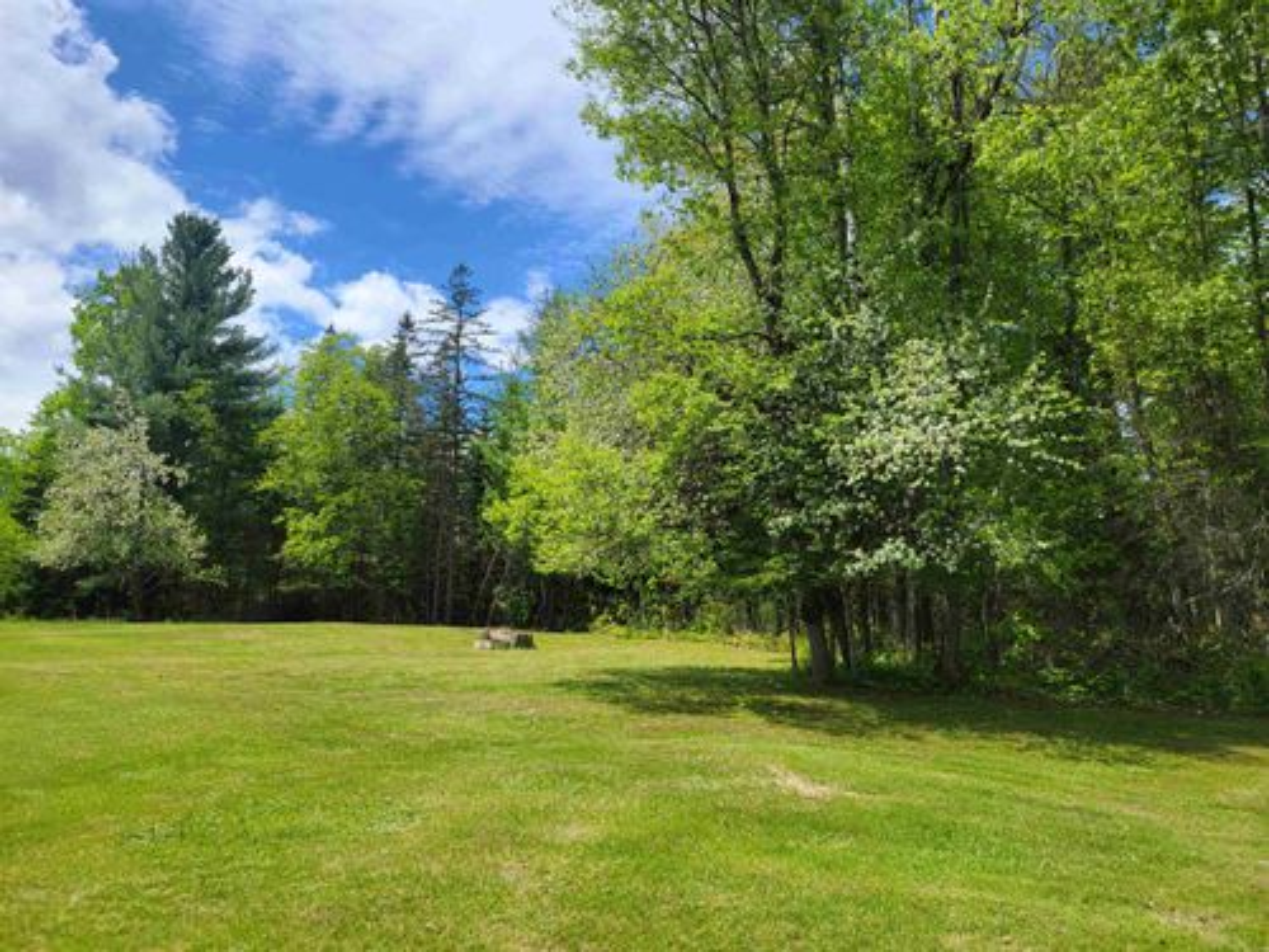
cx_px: 634
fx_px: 953
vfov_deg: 53.1
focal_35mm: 26
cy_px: 476
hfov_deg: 67.3
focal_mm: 5.4
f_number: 1.8
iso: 40
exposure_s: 1/2497
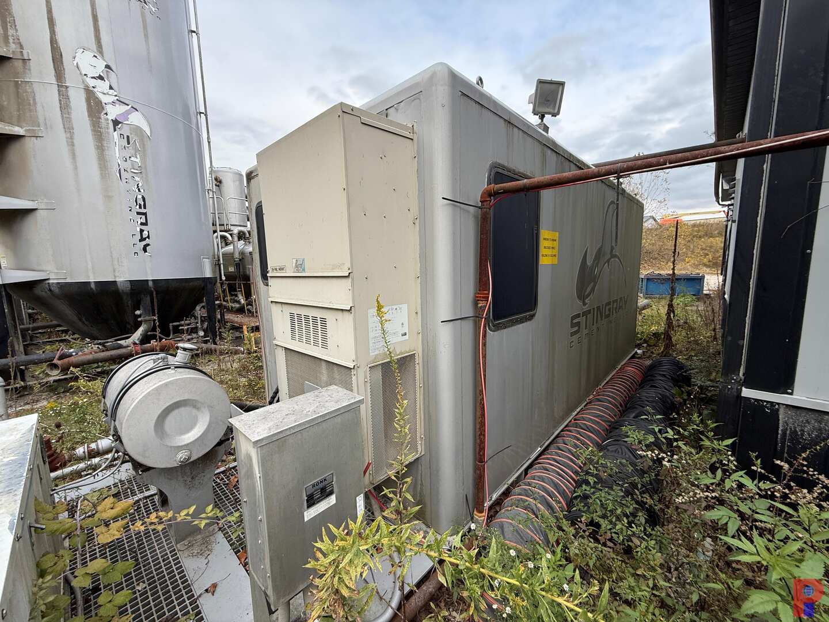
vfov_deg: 85.7
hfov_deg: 102.1
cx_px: 414
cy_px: 311
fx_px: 335
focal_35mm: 14
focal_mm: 2.22
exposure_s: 1/279
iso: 64
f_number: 2.2
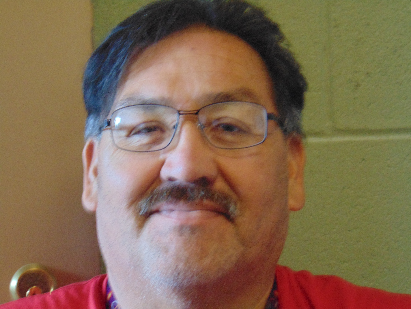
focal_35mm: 133
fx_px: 1579
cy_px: 154
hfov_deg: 14.8
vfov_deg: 11.1
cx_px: 206
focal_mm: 23.9
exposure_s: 1/20
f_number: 4
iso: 400
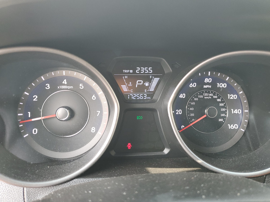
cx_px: 135
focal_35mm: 26
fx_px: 203
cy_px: 101
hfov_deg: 67.3
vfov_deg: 53.1
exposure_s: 1/120
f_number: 1.5
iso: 77
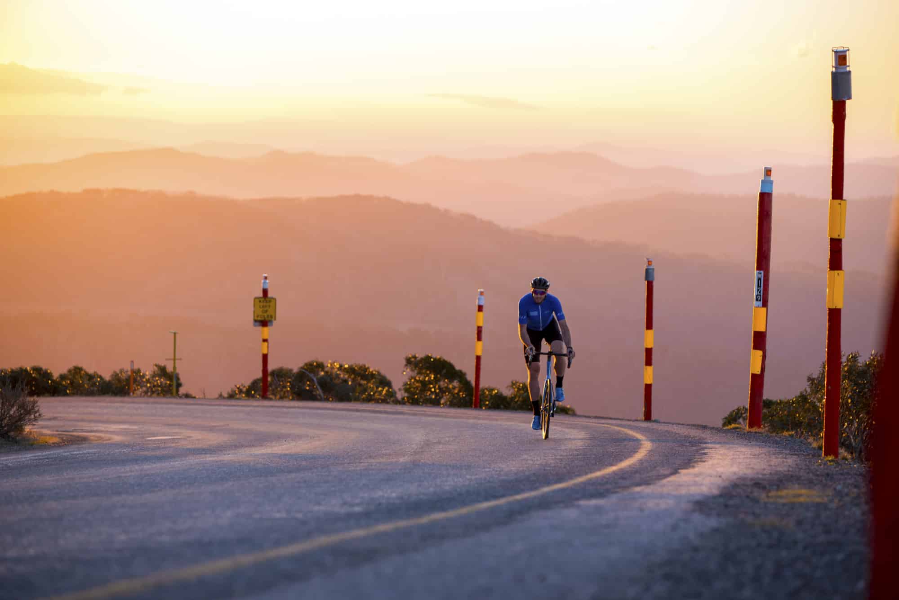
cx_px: 450
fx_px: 3122
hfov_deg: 16.4
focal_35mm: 125
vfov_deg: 11.0
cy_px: 300
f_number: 4
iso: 400
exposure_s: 1/320
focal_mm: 125
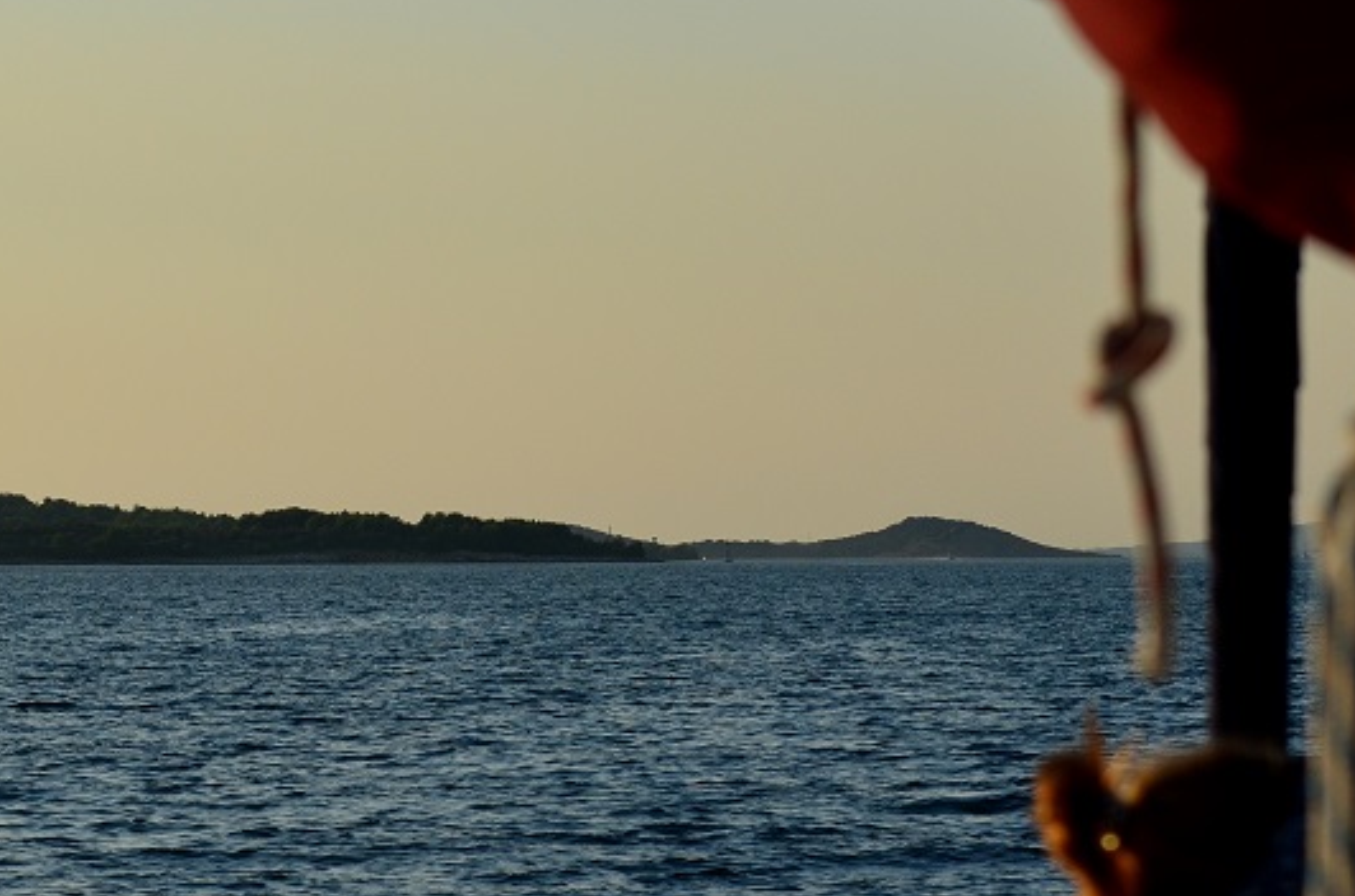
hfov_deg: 10.5
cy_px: 518
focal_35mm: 197
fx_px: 7397
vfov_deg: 6.9
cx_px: 480
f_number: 6.3
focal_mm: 70
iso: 400
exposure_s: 1/2000
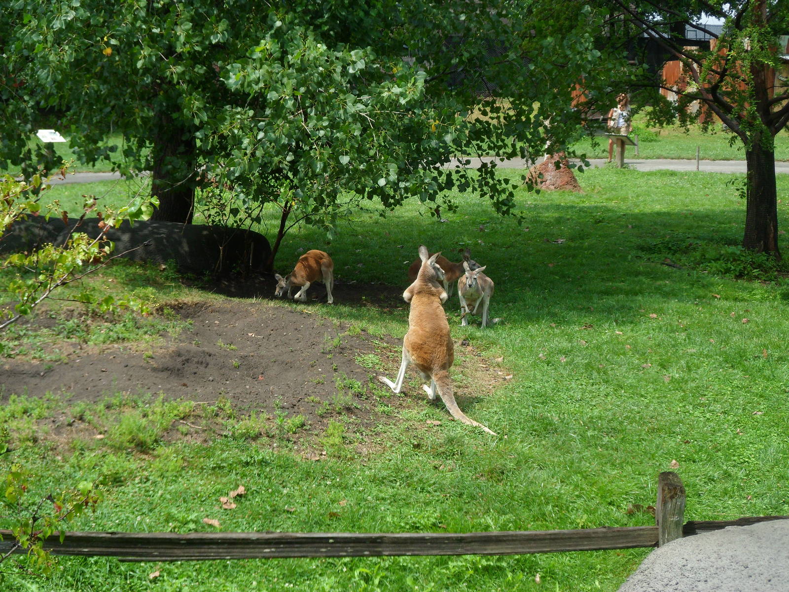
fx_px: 1550
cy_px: 296
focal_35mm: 68
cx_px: 394
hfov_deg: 28.6
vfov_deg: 21.6
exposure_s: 1/350
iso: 80
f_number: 4.7
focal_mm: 10.6
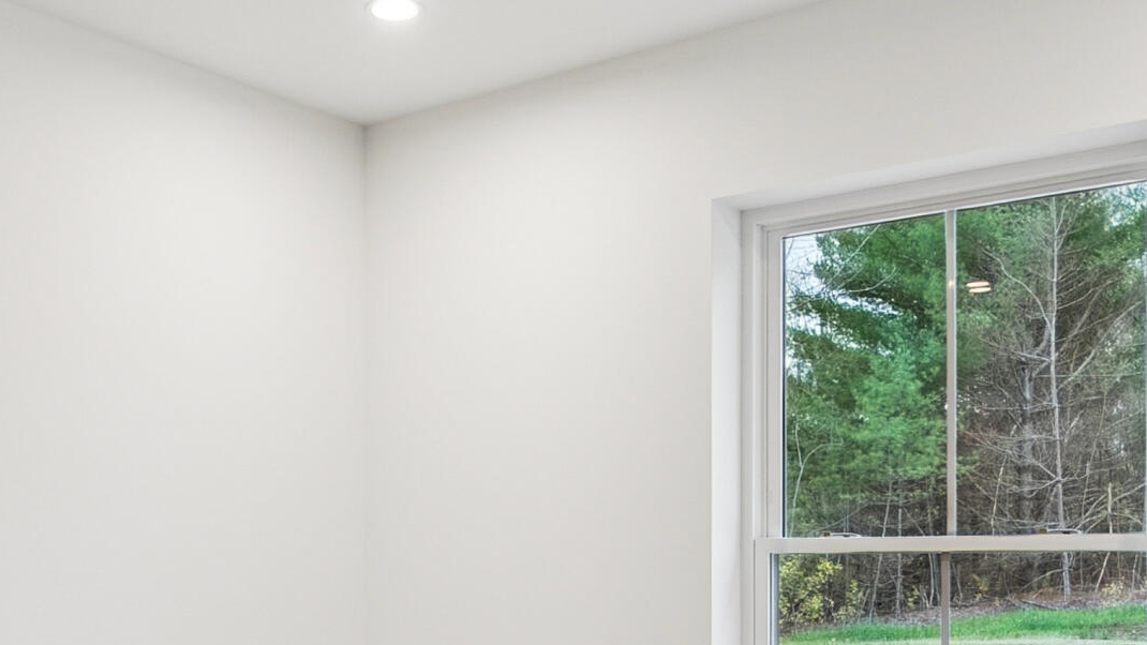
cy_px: 610
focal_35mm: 47
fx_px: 1430
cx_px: 461
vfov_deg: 24.5
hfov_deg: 43.5
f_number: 4
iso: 320
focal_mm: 16
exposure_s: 1/40
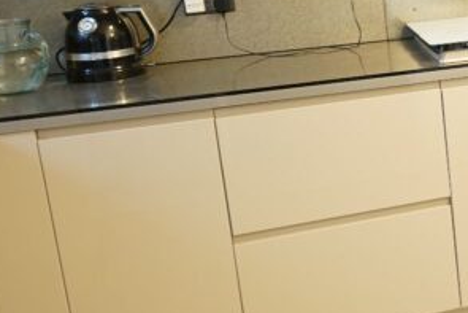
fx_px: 845
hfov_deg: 25.7
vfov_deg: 20.7
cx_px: 636
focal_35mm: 65
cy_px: 69
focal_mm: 16
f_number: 5
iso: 400
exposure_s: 1/6
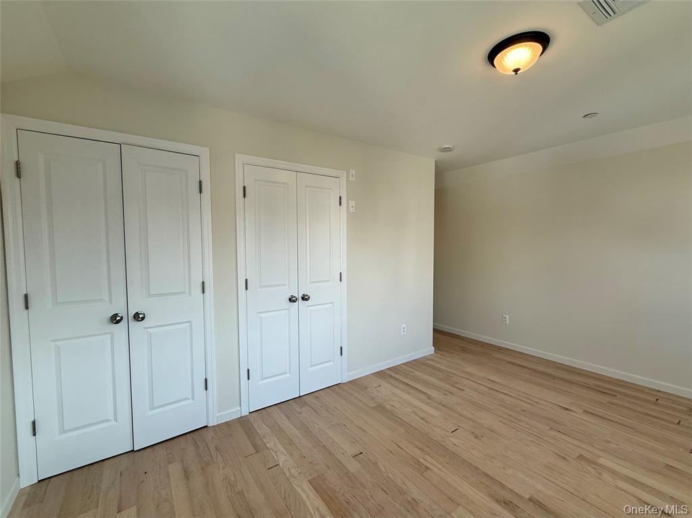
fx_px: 280
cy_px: 259
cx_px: 346
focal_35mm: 14
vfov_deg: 85.6
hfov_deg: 102.1
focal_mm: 2.22
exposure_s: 1/120
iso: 50
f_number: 2.2
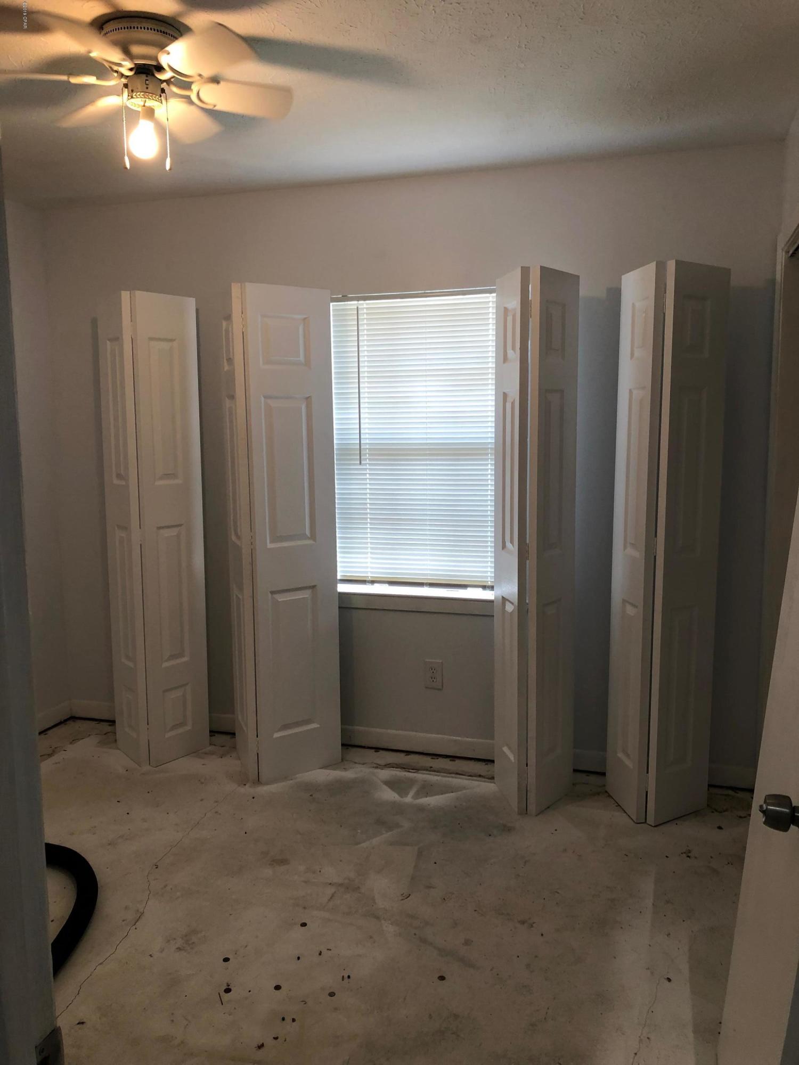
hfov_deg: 49.7
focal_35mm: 28
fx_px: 862
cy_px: 532
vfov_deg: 63.4
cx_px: 400
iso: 25
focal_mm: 3.99
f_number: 1.8
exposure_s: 1/40
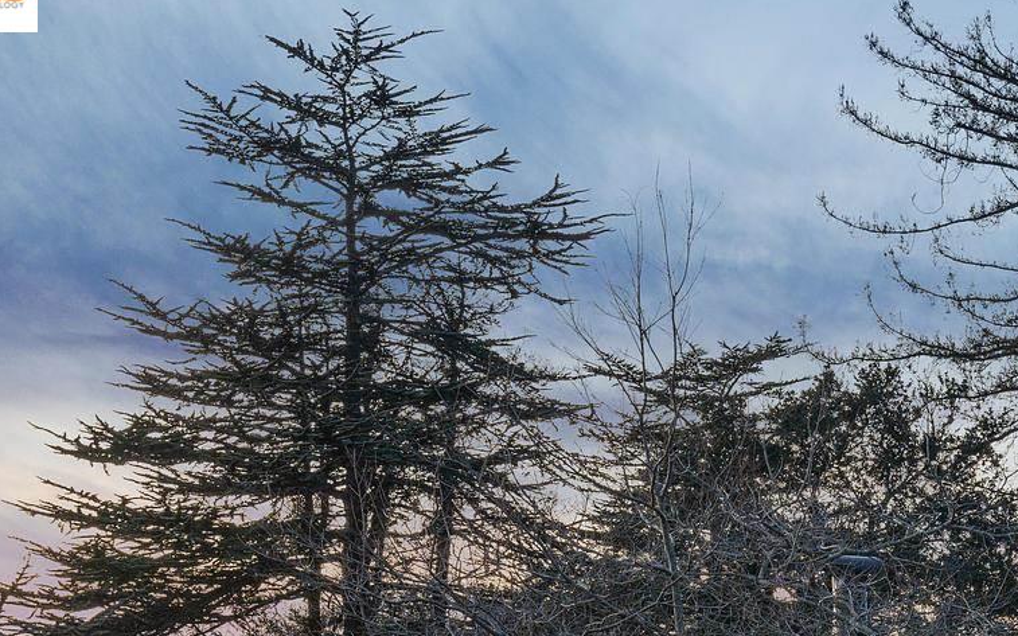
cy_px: 845
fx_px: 3135
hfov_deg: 18.0
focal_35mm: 113
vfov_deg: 11.3
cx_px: 1027
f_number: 9
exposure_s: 1
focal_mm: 41
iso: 200
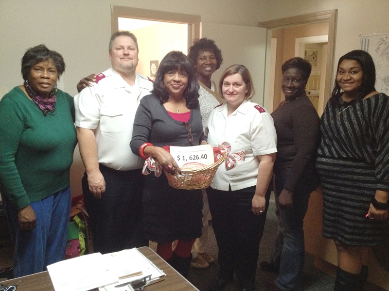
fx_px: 393
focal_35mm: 35
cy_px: 146
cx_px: 194
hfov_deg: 52.6
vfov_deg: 40.7
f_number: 2.4
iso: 320
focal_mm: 4.28
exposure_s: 1/20
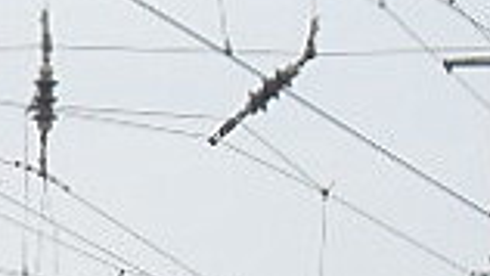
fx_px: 6343
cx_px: -99
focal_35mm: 488
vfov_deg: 2.5
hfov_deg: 4.4
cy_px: 794
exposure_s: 1/180
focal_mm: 11.8
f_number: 4
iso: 80
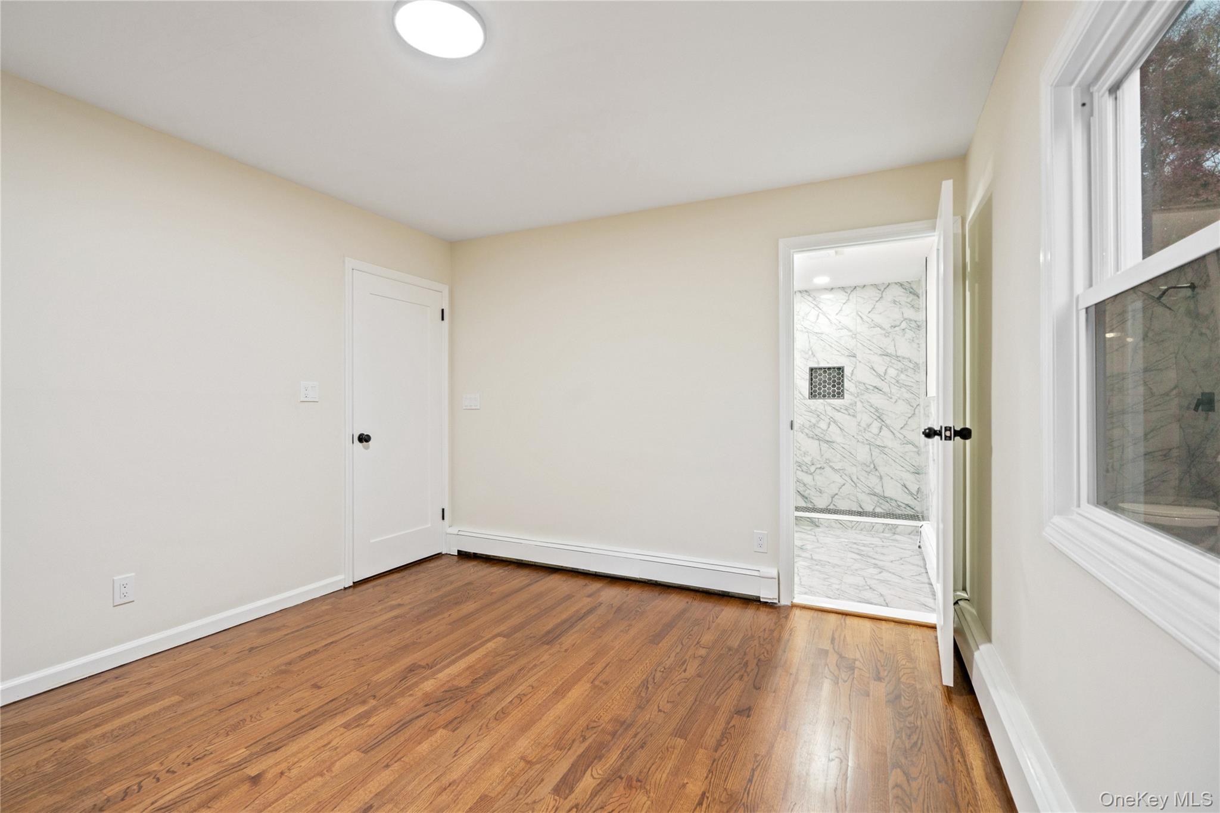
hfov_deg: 96.7
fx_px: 542
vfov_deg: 73.7
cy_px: 406
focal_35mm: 16
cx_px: 610
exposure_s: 1/10
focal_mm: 16
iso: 800
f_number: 5.6
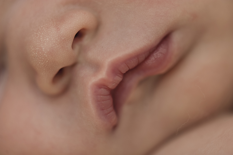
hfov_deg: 19.5
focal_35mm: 105
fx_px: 679
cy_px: 78
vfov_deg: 13.0
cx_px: 116
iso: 500
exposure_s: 1/250
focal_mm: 105
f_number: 4
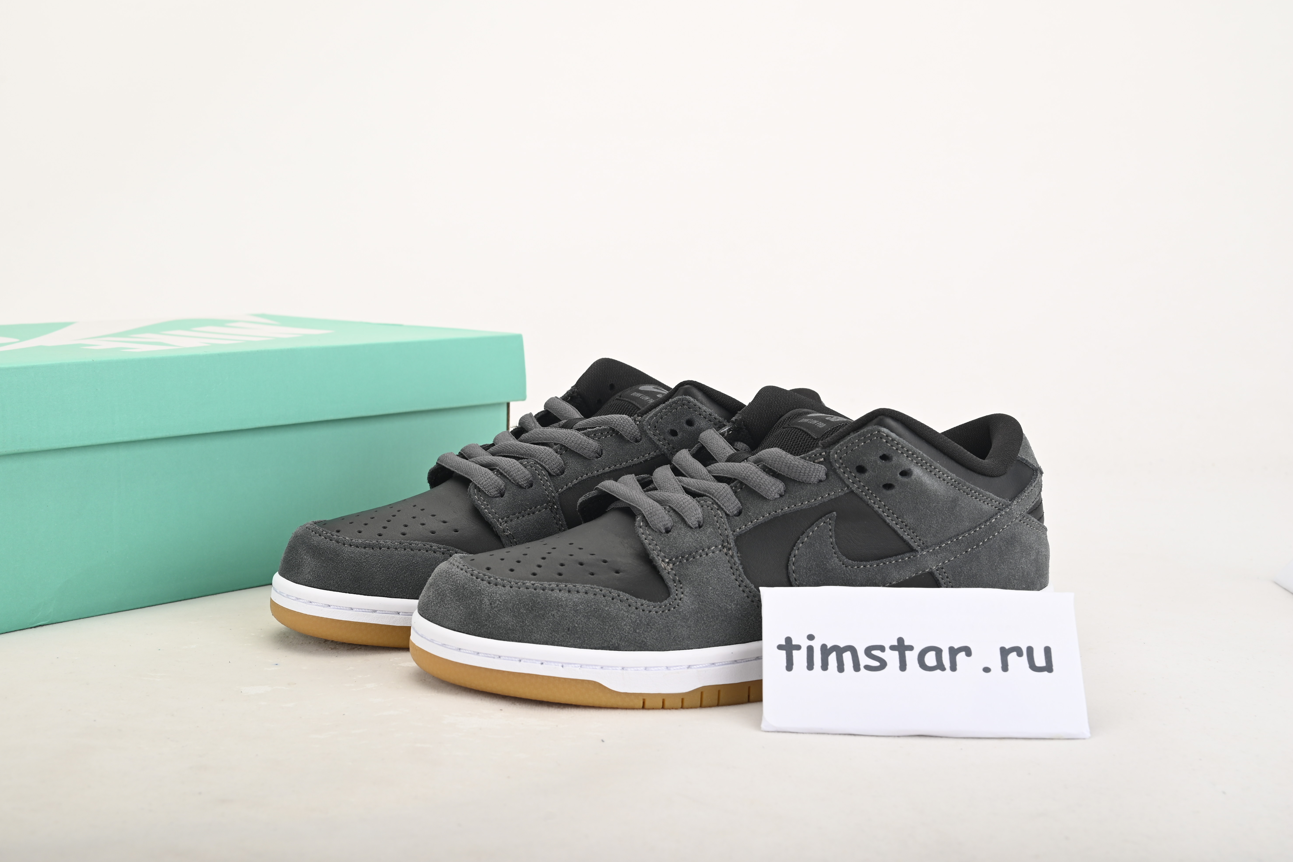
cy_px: 429
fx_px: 1688
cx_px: 635
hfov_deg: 41.9
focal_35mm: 47
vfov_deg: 28.6
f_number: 11
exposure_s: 1/200
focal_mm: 46
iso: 100
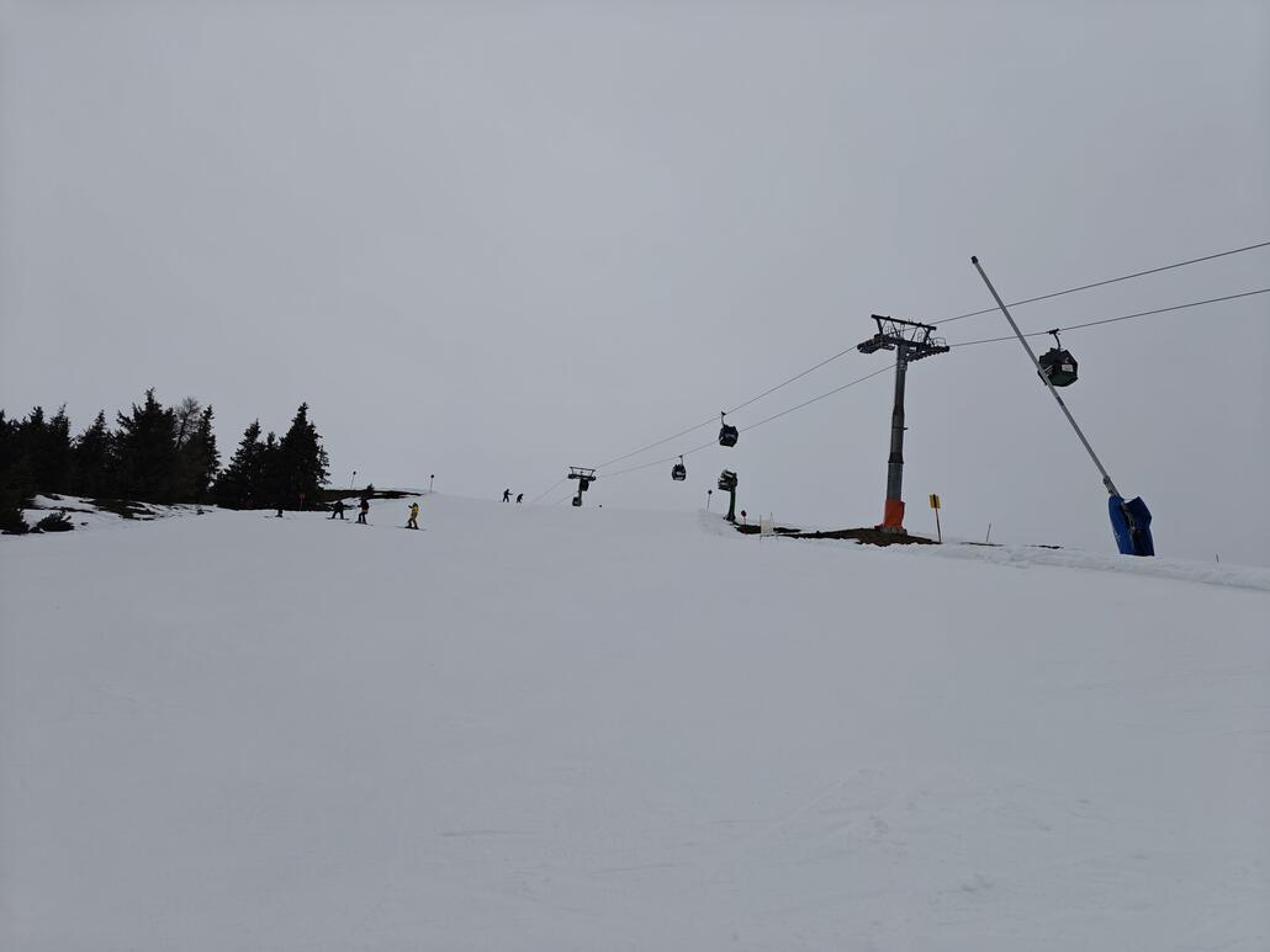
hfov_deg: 73.9
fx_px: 844
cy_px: 476
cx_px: 635
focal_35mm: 23
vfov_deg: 58.9
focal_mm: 6.06
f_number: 1.6
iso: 50
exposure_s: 1/2566
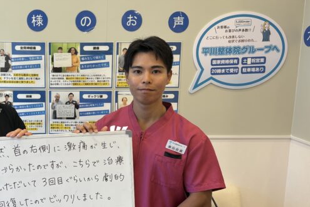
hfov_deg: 44.5
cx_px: 70
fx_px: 362
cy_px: 117
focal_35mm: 42
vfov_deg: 31.9
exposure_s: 1/120
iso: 80
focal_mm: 5.96
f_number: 1.6
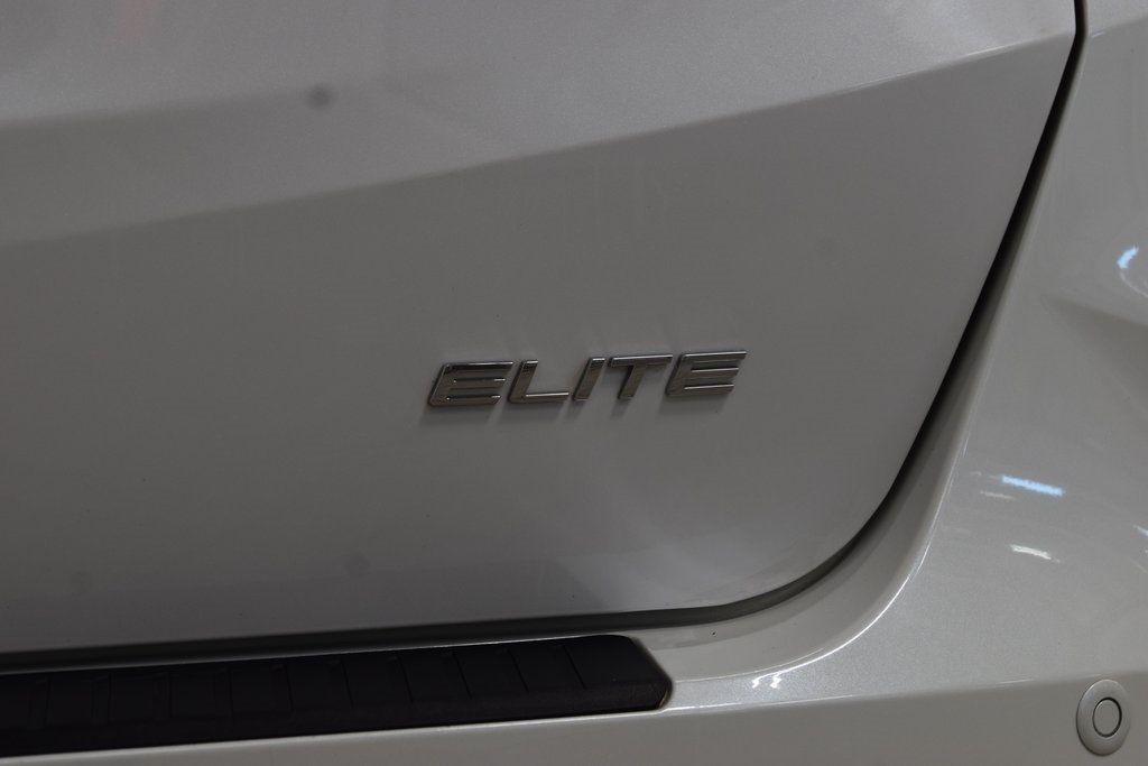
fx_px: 3349
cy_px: 383
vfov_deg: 13.0
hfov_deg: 19.5
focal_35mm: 105
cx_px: 574
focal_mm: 70
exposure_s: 1/30
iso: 450
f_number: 7.1
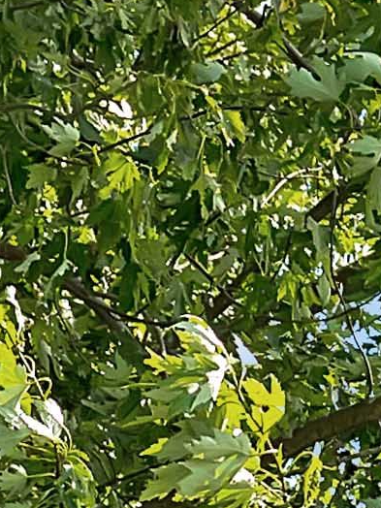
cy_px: 1849
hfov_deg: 2.4
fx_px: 9055
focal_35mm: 617
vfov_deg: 3.1
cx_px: 1556
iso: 800
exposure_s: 1/250
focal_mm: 56
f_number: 9
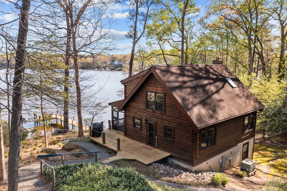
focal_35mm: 28
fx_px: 223
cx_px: 144
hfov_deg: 65.5
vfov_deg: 46.4
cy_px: 96
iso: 200
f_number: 4
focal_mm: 10.26
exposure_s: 1/30
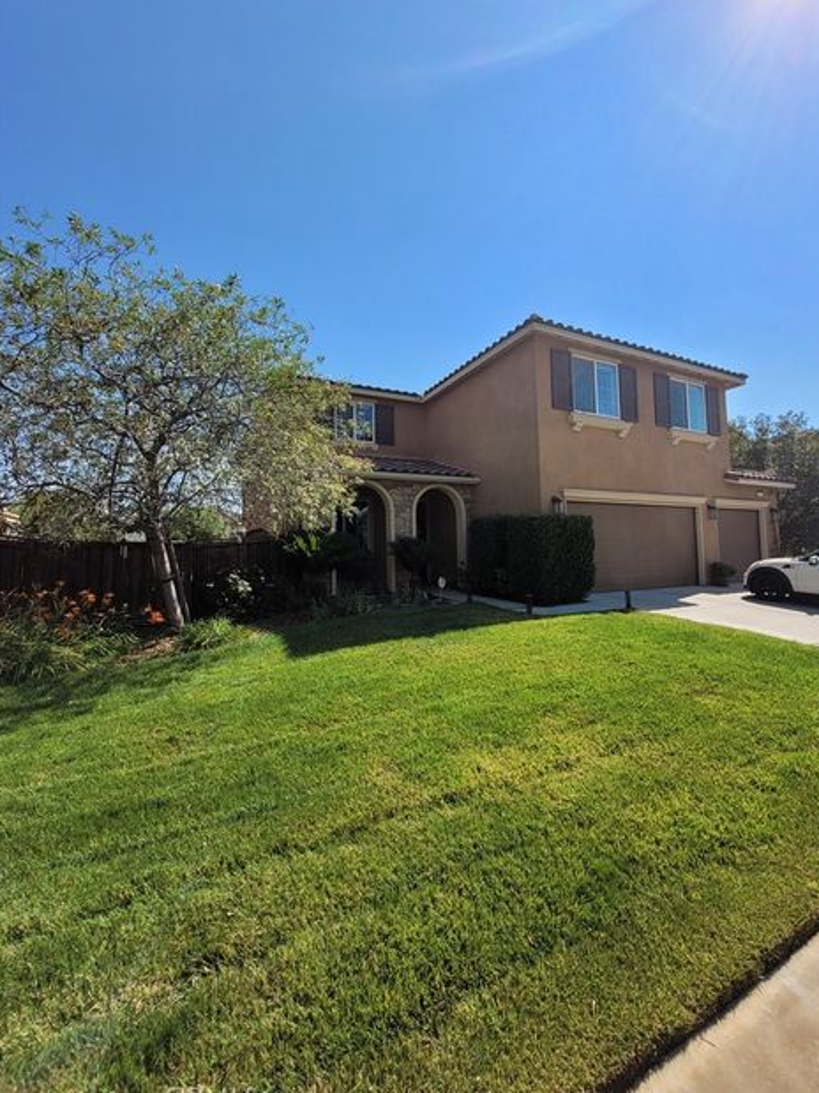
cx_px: 431
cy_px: 525
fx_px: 442
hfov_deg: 85.6
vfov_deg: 102.0
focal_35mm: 14
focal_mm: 1.74
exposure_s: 1/1770
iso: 40
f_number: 2.2
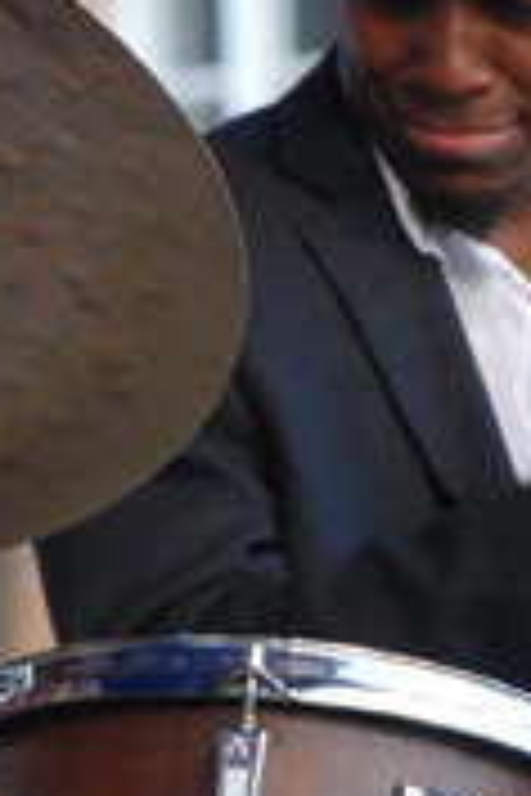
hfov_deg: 2.4
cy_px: 544
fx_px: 12686
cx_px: 515
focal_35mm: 573
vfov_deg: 3.6
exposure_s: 1/50
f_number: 5.6
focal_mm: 135
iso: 400
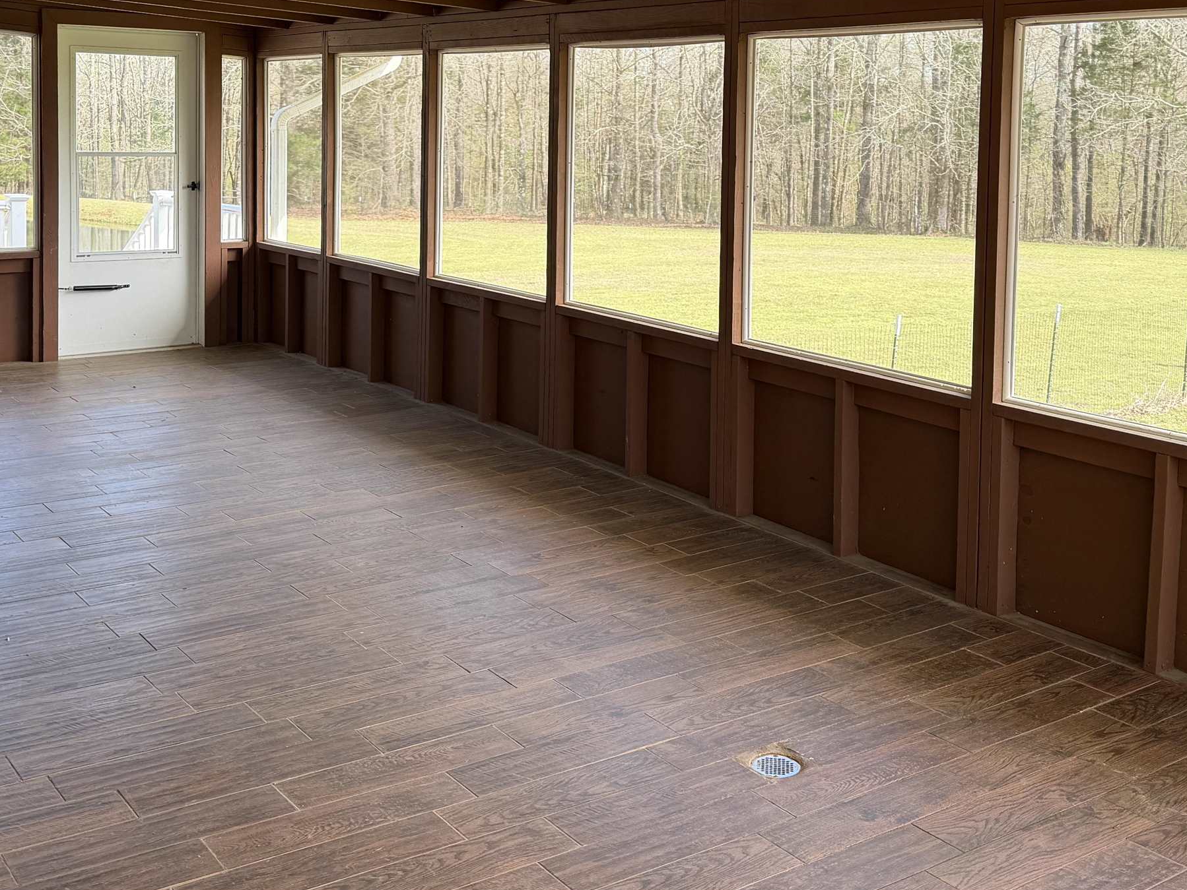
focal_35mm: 41
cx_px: 549
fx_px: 1406
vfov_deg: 34.2
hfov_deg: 45.7
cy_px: 192
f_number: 1.78
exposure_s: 1/299
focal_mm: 6.76
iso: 80
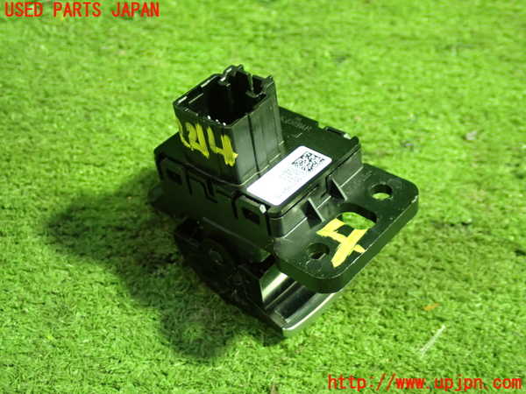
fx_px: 760
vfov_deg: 29.1
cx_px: 263
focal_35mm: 50
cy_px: 197
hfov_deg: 38.2
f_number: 3.2
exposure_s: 1/20
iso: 800
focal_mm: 9.01
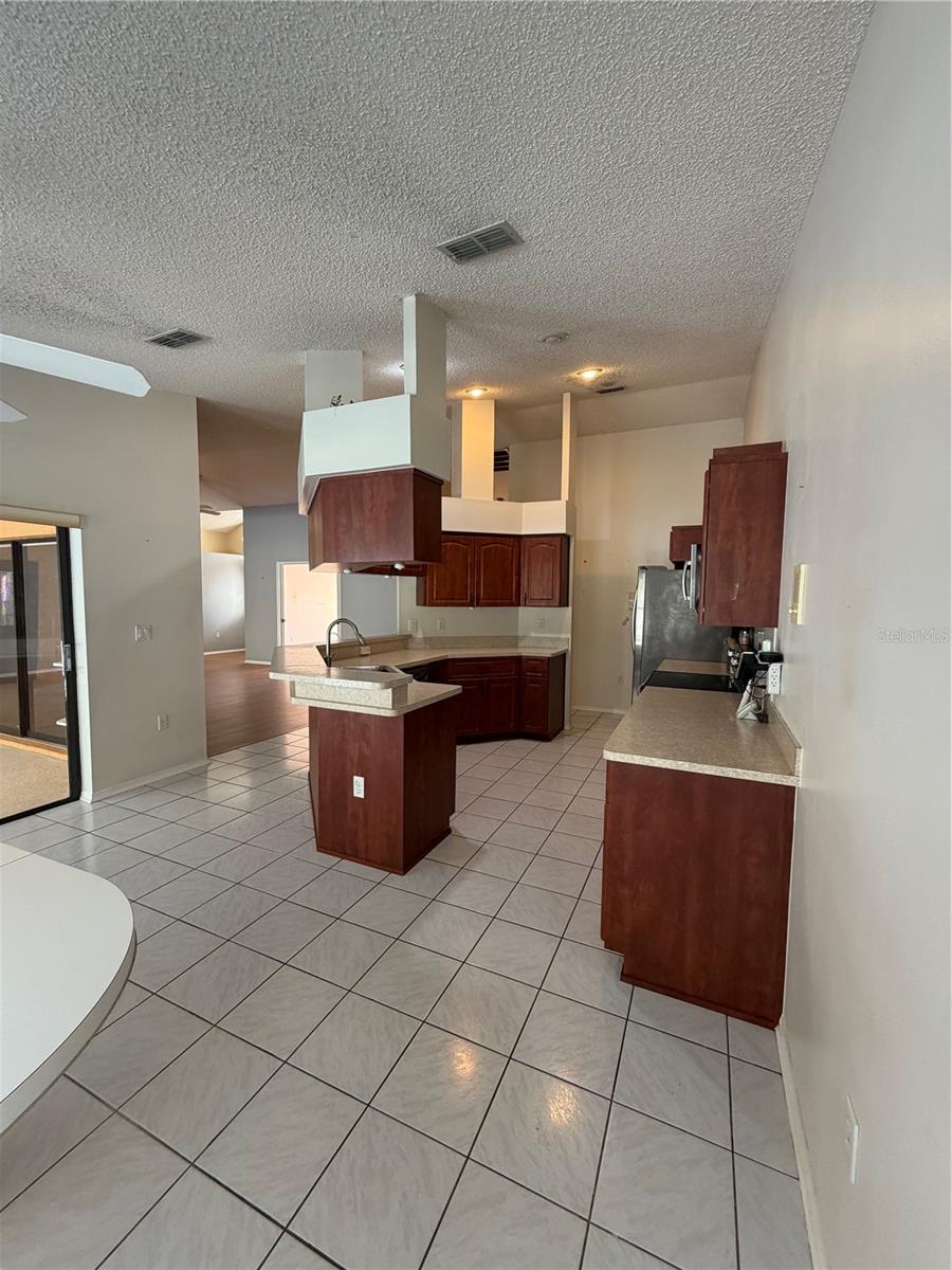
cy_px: 635
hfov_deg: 85.7
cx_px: 476
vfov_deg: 102.1
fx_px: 513
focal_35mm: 14
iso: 250
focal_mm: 2.22
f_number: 2.2
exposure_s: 1/60
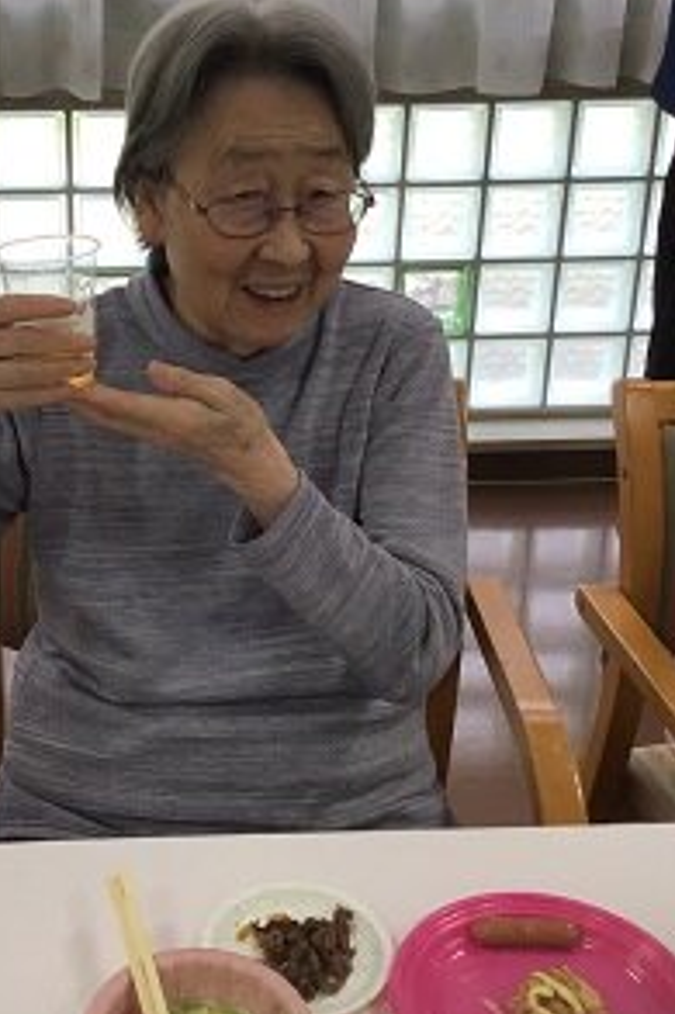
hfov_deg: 24.3
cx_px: 159
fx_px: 1549
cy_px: 386
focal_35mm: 55
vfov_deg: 36.1
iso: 40
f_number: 2.4
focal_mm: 3.3
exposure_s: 1/120
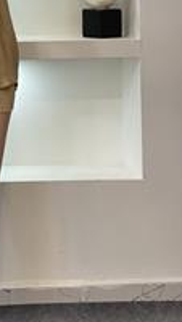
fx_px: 1000
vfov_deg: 18.2
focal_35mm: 117
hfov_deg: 10.2
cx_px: -60
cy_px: 86
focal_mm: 6
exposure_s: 1/100
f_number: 2
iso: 80
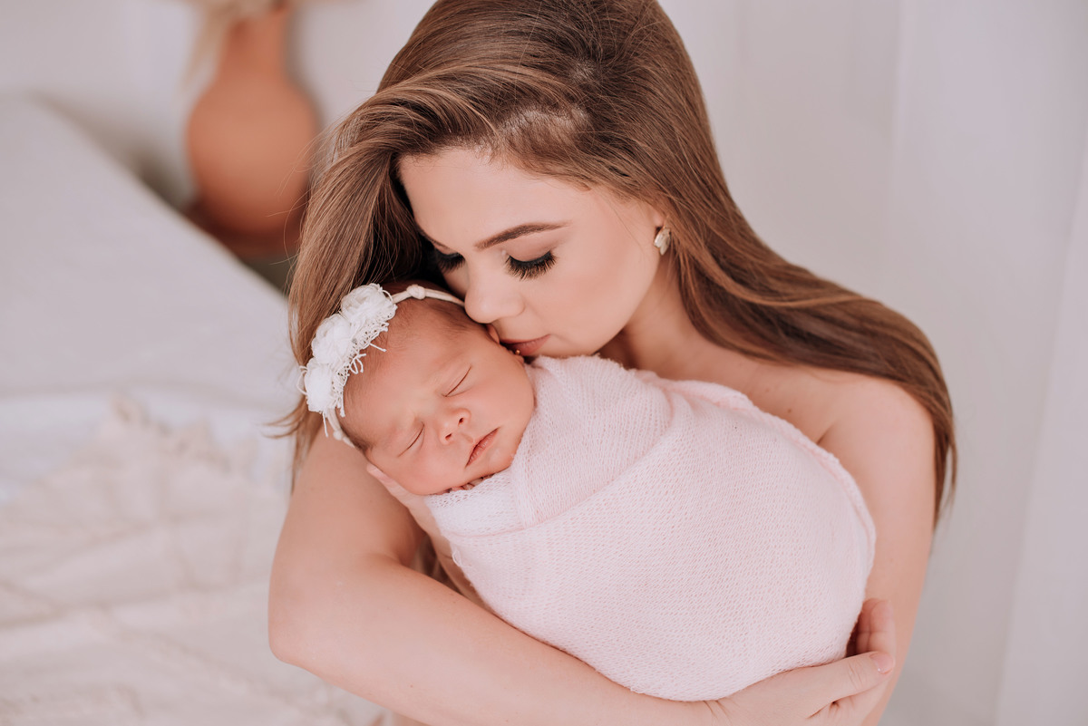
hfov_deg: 39.6
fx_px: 1512
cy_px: 363
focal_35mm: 50
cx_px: 544
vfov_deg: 27.0
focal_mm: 50
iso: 100
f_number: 3.2
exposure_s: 1/100
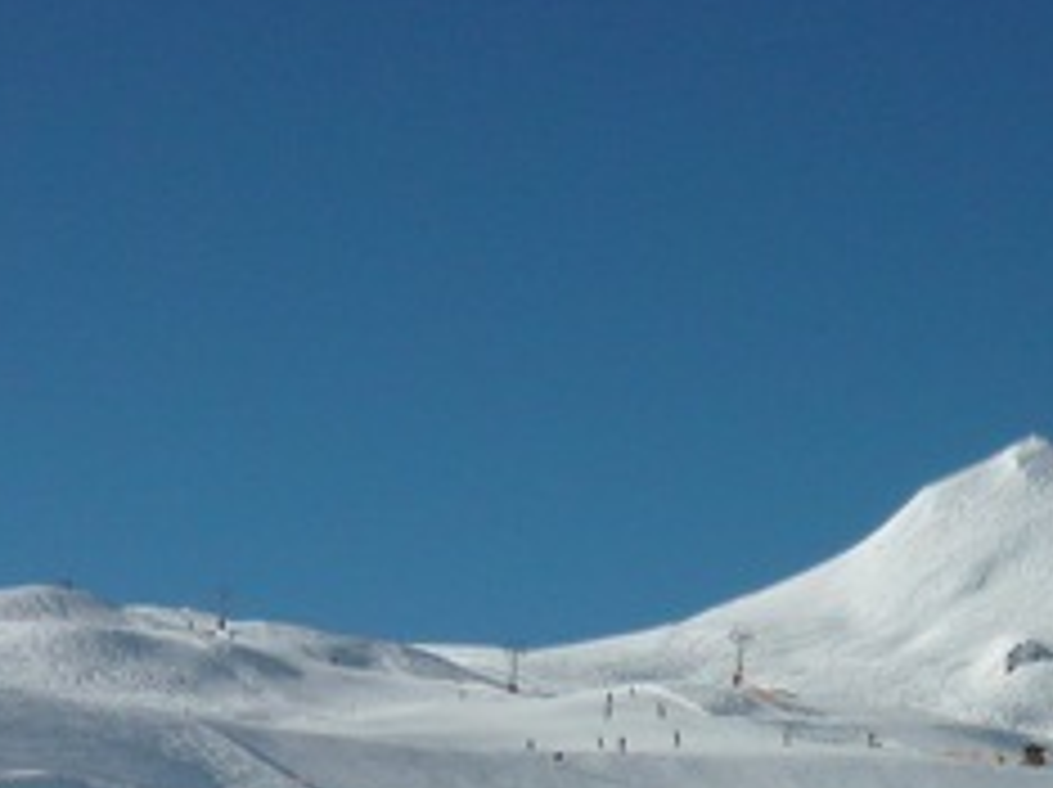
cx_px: 990
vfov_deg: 12.4
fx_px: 3434
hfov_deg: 17.1
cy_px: 1189
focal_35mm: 113
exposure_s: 1/800
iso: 100
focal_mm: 5.5
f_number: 8
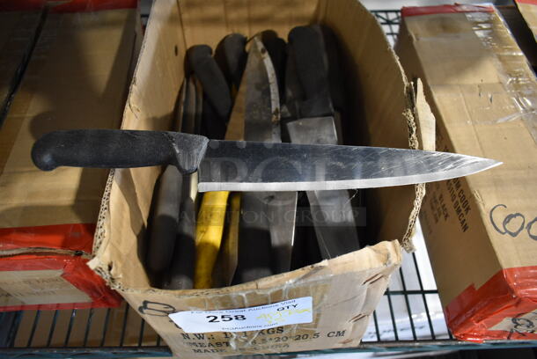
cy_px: 180
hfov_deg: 67.3
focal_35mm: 27
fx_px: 403
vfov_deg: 48.0
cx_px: 268
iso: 1100
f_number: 3.5
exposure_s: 1/30
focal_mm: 18
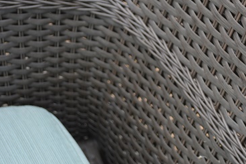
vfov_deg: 14.6
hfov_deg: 21.8
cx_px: 180
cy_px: 47
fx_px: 635
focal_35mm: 93
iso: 400
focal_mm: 38
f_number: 5
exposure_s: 1/100
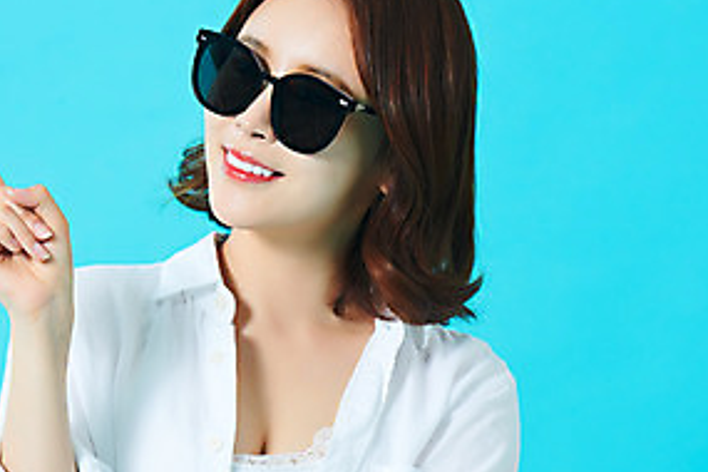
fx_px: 5998
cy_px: 283
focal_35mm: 305
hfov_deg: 6.7
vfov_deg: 4.5
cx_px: 103
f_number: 16
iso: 100
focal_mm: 145
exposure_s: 1/125
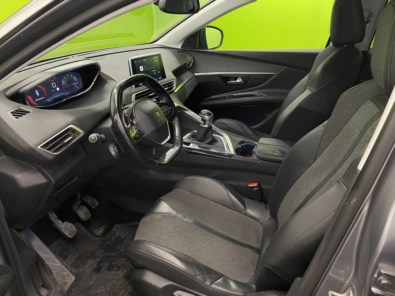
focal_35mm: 26
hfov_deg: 67.3
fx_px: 297
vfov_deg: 53.1
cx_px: 198
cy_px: 148
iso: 80
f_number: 1.6
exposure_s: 1/50
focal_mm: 4.2
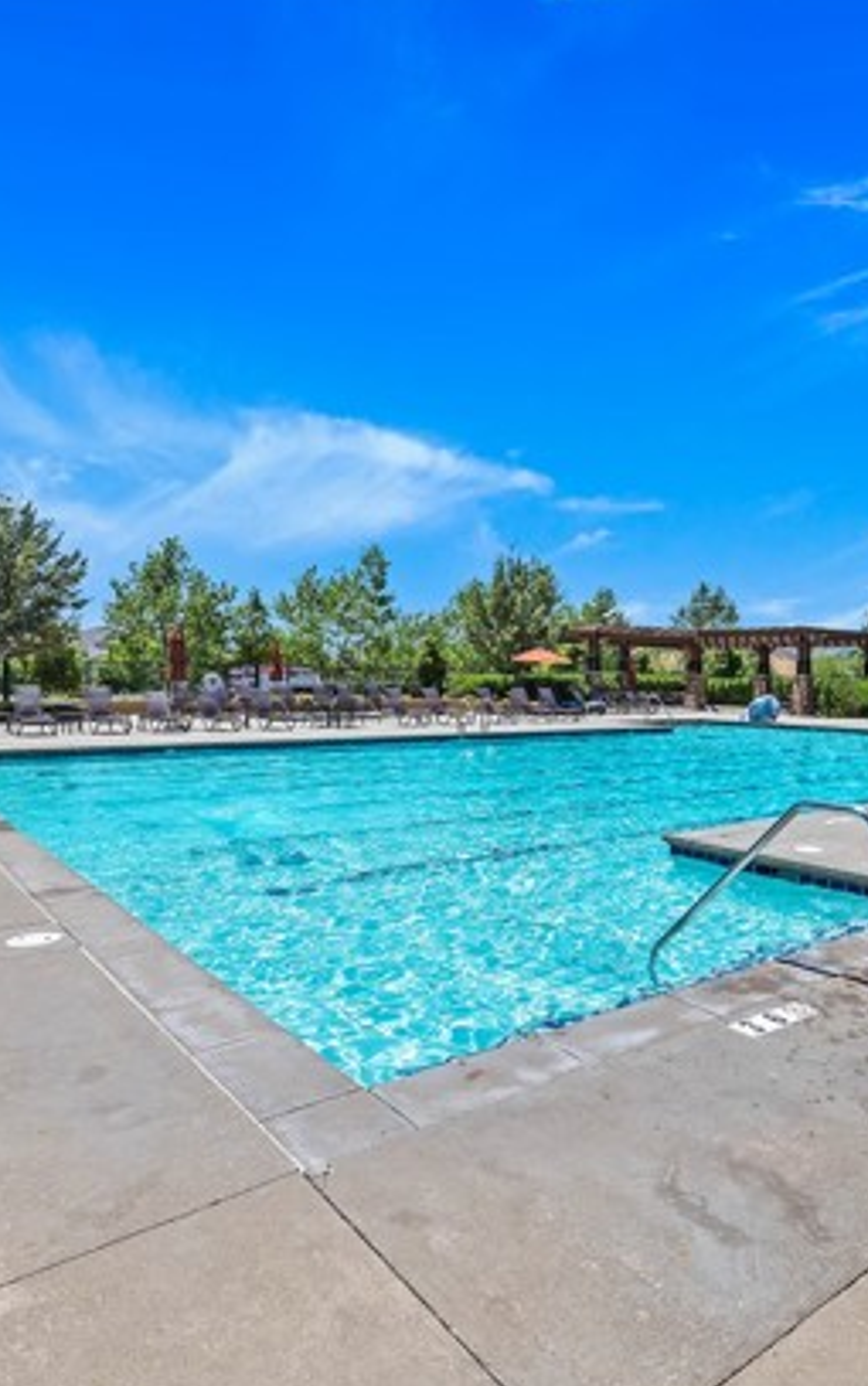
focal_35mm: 24
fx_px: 907
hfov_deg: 49.4
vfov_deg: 74.7
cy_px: 684
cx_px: 637
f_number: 18
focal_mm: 15
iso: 500
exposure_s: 1/400
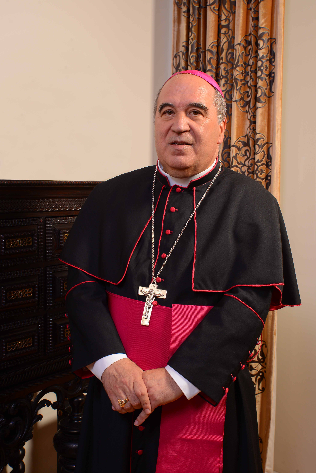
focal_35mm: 46
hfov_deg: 29.3
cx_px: 158
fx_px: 605
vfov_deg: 42.7
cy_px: 236
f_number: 10
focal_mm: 46
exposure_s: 1/125
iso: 500
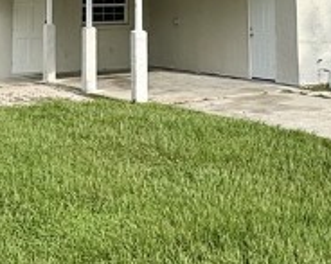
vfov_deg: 18.4
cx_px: 183
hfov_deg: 25.1
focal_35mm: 76
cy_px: -104
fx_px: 744
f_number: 2.2
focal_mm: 2.22
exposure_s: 1/1277
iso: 40
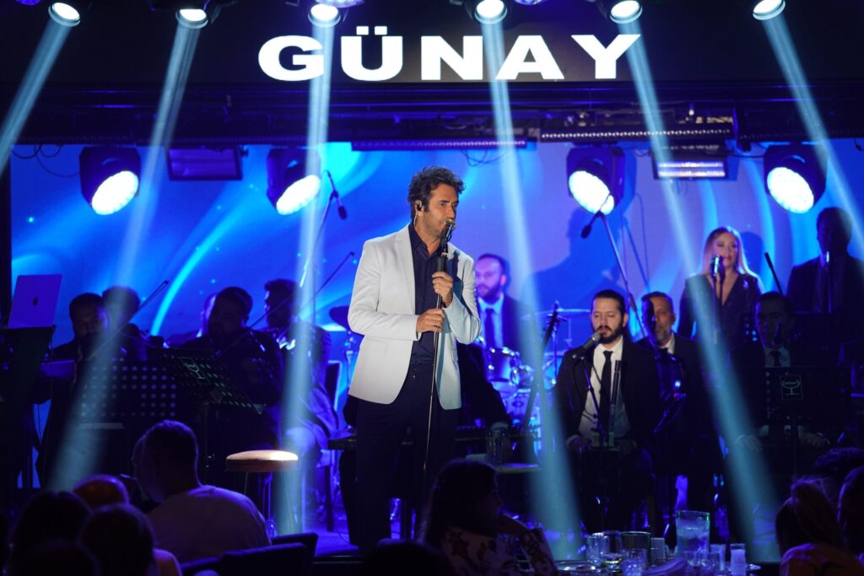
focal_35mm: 137
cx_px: 432
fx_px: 3288
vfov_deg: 10.0
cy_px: 288
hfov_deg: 15.0
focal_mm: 137
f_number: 2.8
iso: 1000
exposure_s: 1/100
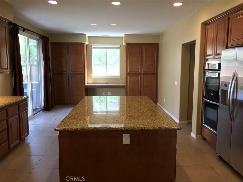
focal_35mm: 28
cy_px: 91
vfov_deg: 49.7
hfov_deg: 63.4
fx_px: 197
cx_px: 122
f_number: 1.8
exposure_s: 1/30
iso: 40
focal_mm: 3.99
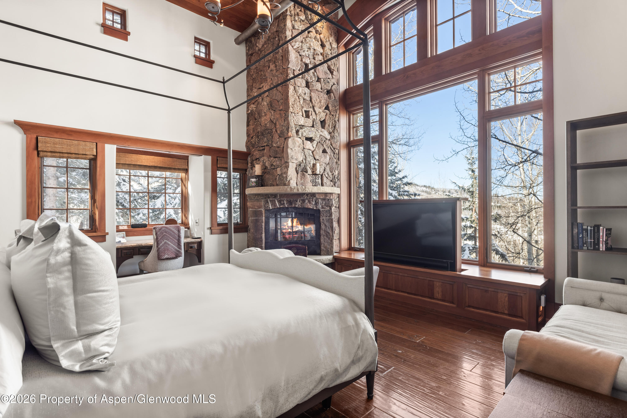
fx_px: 331
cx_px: 314
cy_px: 209
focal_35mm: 19
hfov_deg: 86.9
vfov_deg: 64.6
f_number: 7.1
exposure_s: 1/5
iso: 200
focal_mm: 19
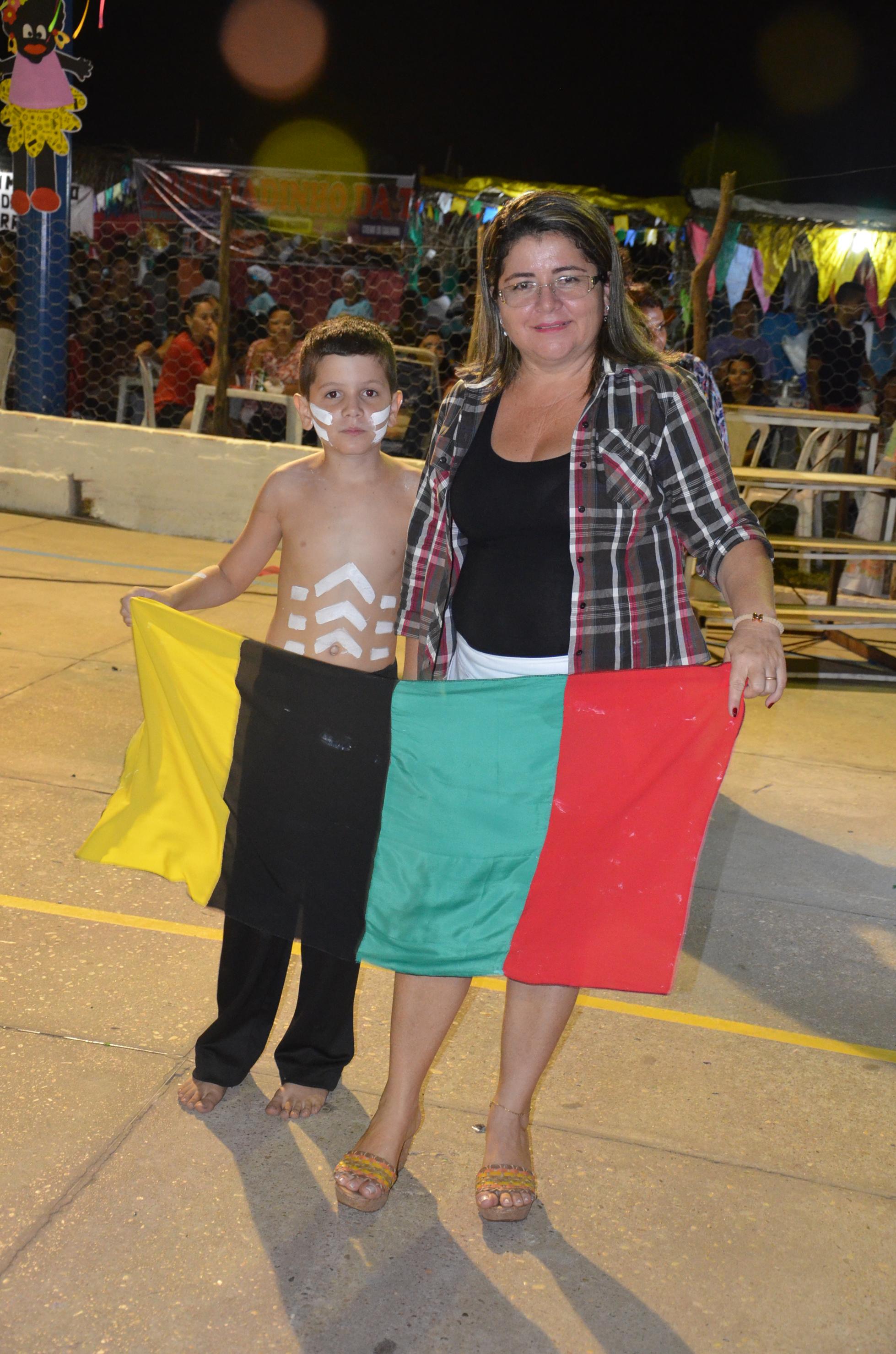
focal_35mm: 48
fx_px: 1800
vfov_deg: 41.2
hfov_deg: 28.0
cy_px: 677
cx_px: 448
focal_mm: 32
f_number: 4.2
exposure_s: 1/60
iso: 2200
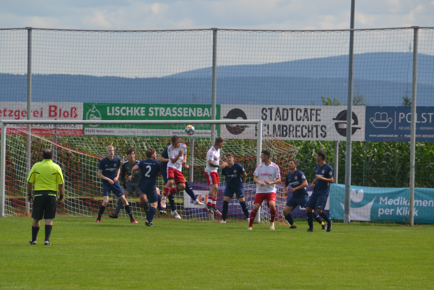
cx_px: 197
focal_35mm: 345
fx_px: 4159
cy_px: 152
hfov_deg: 6.0
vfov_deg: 4.0
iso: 400
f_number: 6.3
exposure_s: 1/1000
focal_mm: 200
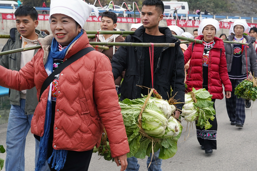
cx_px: 143
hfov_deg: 36.2
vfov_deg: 24.6
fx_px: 392
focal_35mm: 55
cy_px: 85
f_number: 5.6
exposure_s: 1/250
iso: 400
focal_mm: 44
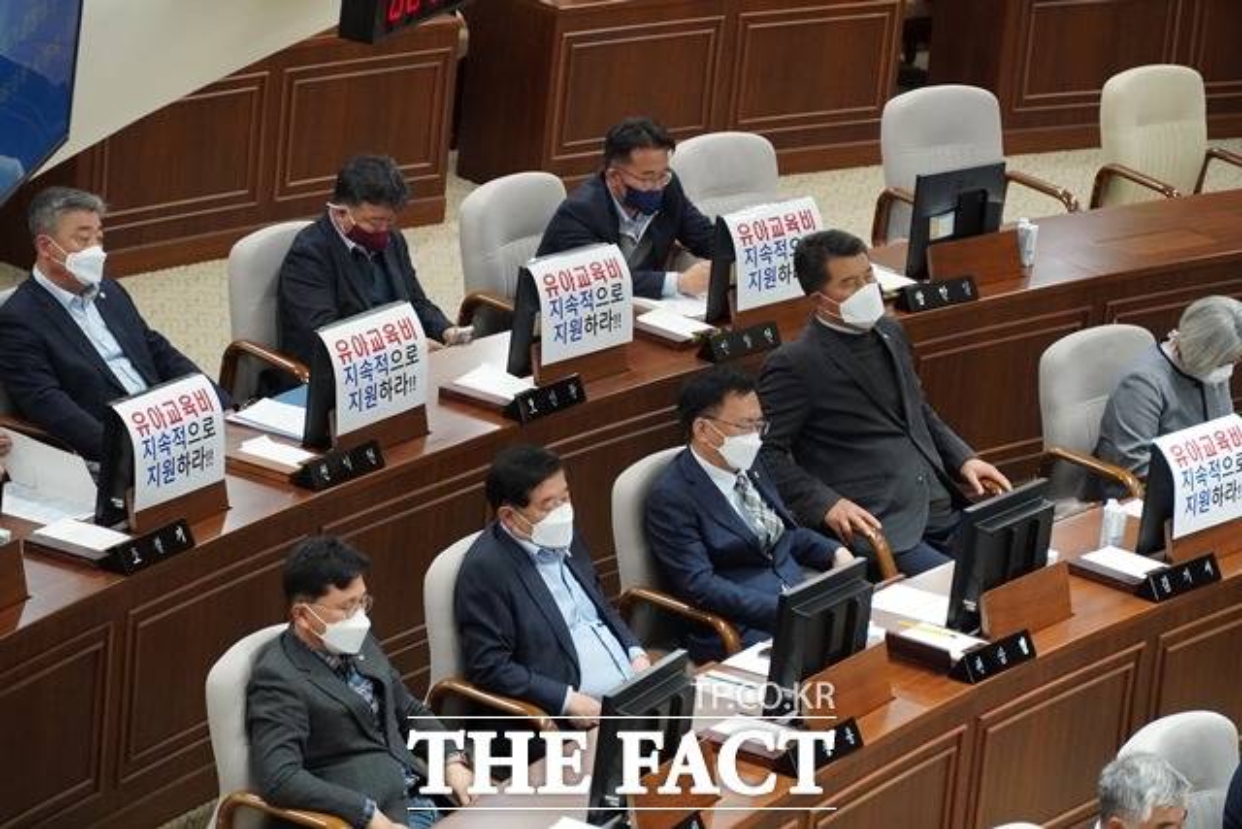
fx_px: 5331
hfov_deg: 13.3
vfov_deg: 8.9
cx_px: 621
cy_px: 414
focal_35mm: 154
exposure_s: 1/160
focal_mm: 103
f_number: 5.6
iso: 5000
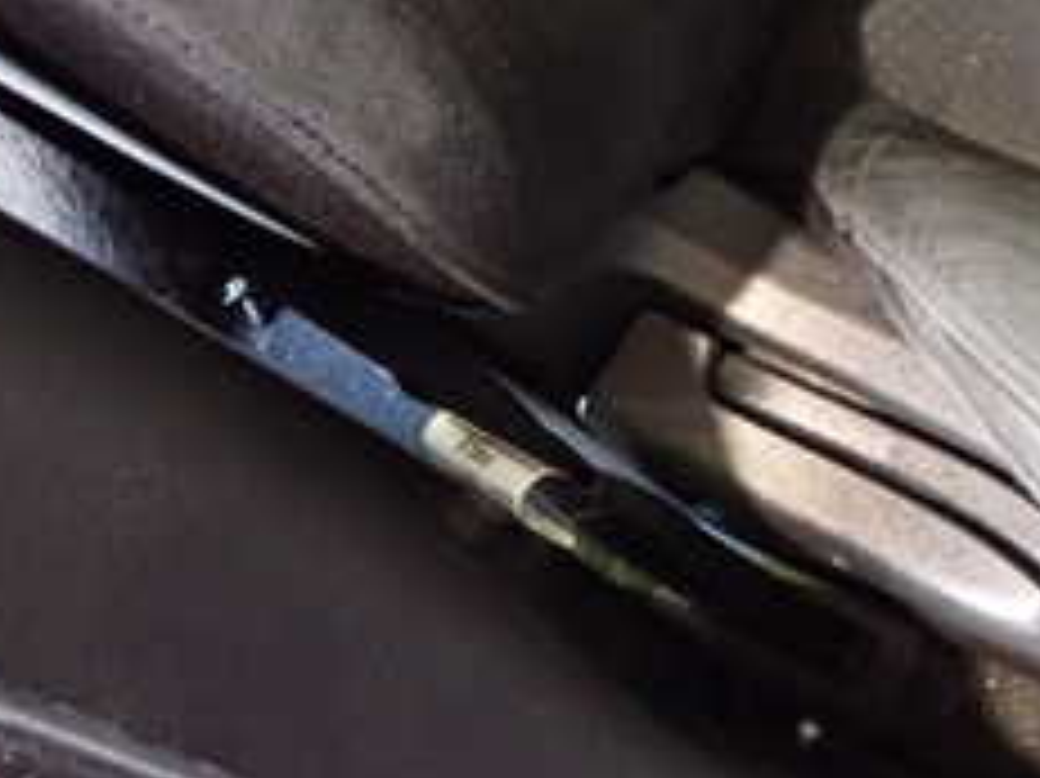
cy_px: 72
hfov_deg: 28.3
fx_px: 1952
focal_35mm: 65
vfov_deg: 22.0
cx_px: 995
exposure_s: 1/30
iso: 800
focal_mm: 4.5
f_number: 2
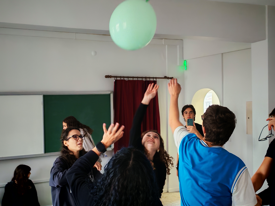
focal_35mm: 52
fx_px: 413
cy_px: 103
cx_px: 138
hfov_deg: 36.8
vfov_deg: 28.0
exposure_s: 1/100
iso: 2500
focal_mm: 6.12
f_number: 1.9
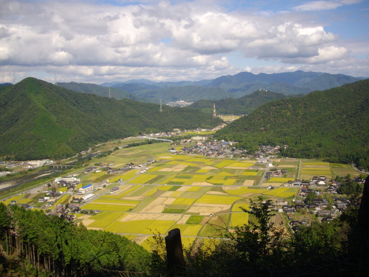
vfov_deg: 38.7
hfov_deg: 50.1
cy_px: 138
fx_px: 394
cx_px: 184
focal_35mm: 37
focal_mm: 6.2
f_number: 5.6
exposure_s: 1/500
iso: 100
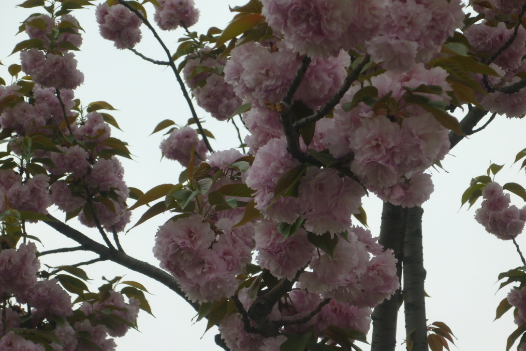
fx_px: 1899
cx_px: 265
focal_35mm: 130
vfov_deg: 10.5
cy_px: 195
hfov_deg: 15.8
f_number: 5.6
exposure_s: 1/125
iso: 80
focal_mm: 20.6
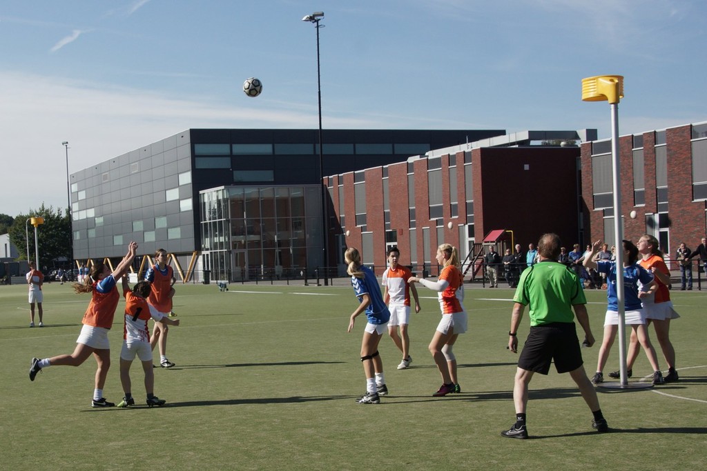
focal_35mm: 39
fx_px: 766
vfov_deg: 34.2
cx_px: 354
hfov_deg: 49.5
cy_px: 236
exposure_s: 1/500
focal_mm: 26
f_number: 9
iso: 200
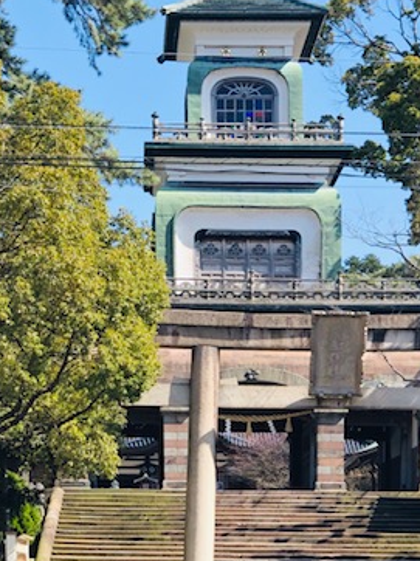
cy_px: 219
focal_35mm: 92
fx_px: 1490
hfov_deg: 16.0
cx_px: 287
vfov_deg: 21.3
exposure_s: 1/400
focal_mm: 6
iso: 16
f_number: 2.4
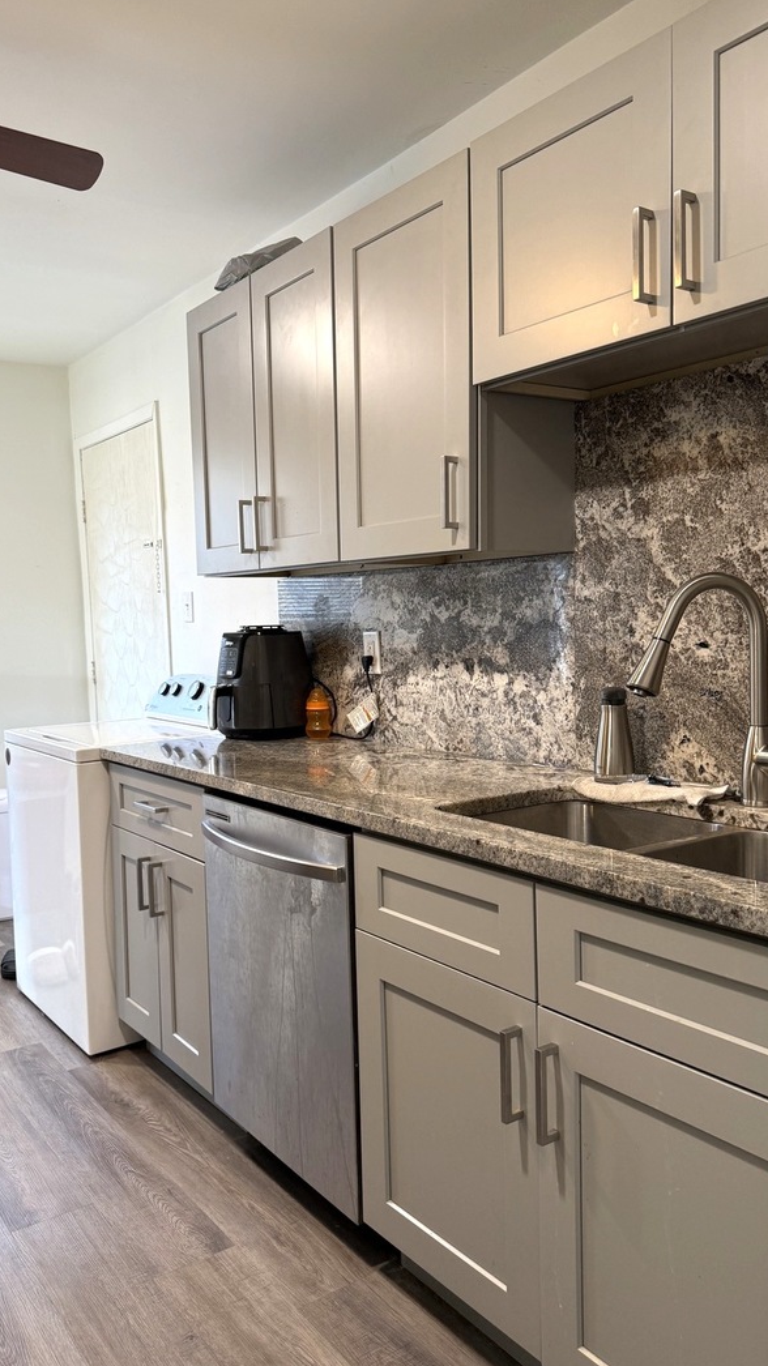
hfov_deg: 42.8
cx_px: 325
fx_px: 978
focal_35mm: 27
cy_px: 696
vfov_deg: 69.9
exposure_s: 1/60
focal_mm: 6.76
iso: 160
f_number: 1.78
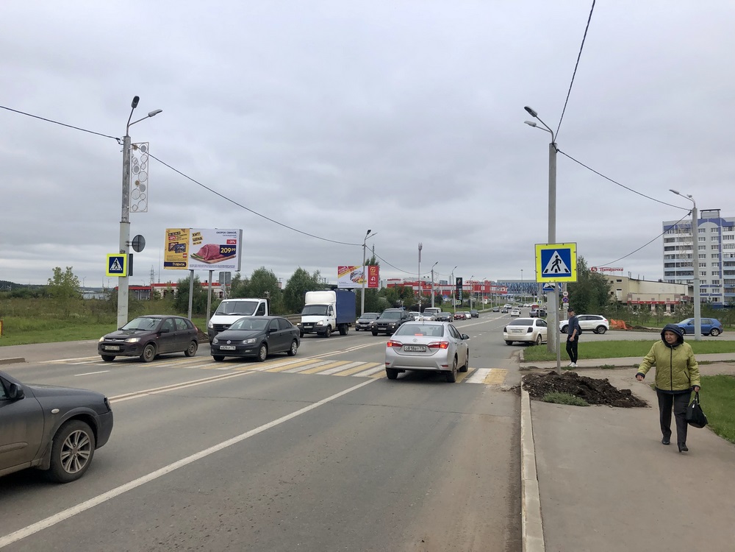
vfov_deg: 49.7
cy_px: 276
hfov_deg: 63.4
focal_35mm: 28
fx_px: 595
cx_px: 368
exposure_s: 1/1715
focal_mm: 3.99
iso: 20
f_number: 1.8
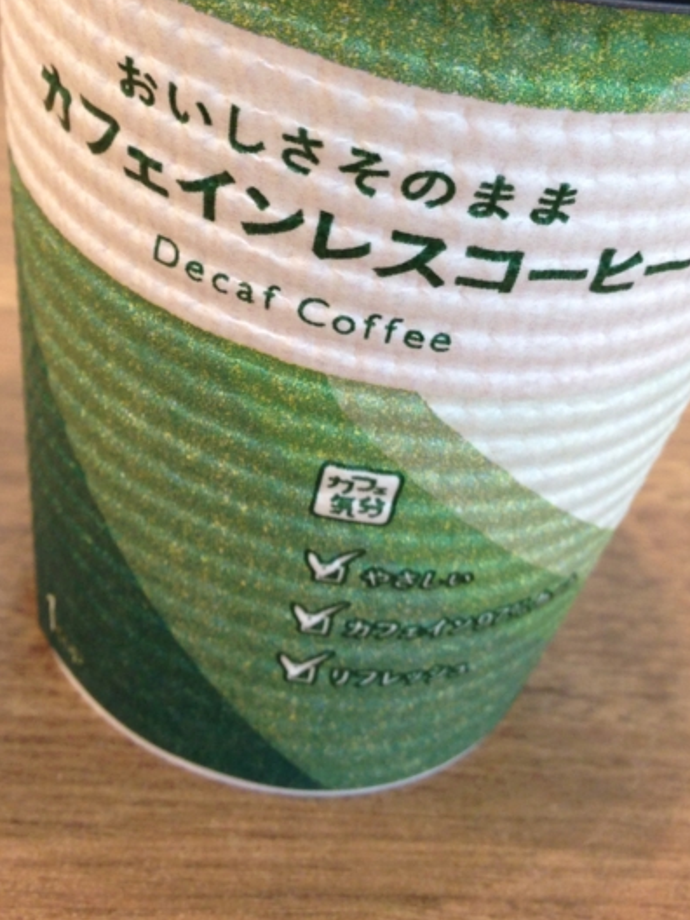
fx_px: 1701
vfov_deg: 29.9
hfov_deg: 22.9
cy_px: 265
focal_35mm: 64
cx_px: 366
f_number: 2.4
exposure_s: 1/20
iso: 64
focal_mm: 4.12
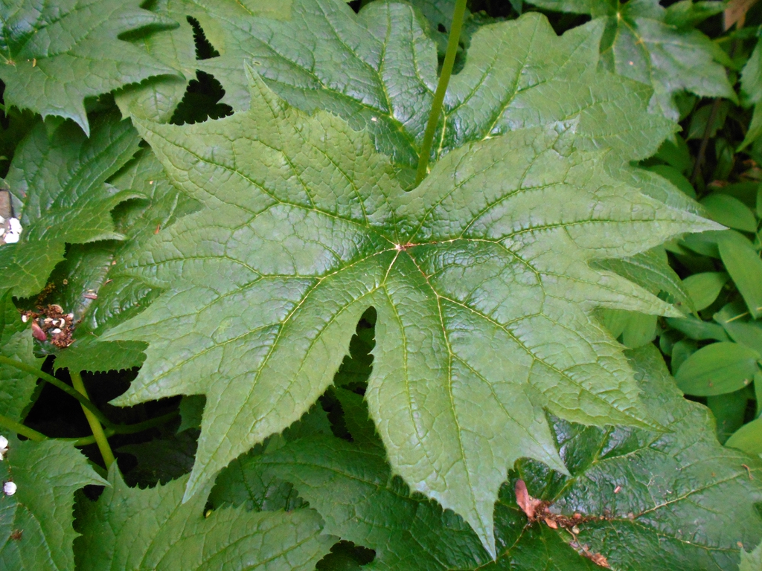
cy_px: 286
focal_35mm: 30
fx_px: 660
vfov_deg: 46.8
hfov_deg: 60.0
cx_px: 381
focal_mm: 5.1
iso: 320
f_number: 3.4
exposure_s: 1/250
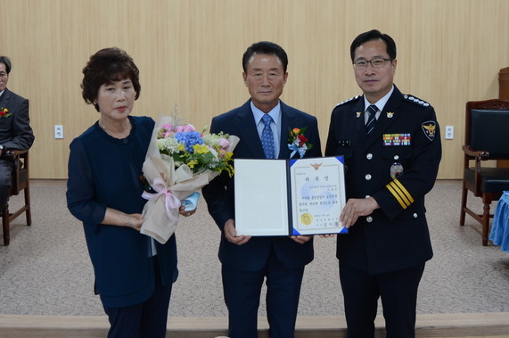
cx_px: 269
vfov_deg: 30.9
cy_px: 103
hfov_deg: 45.6
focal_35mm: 43
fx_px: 605
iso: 400
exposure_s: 1/125
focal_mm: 17
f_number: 2.8
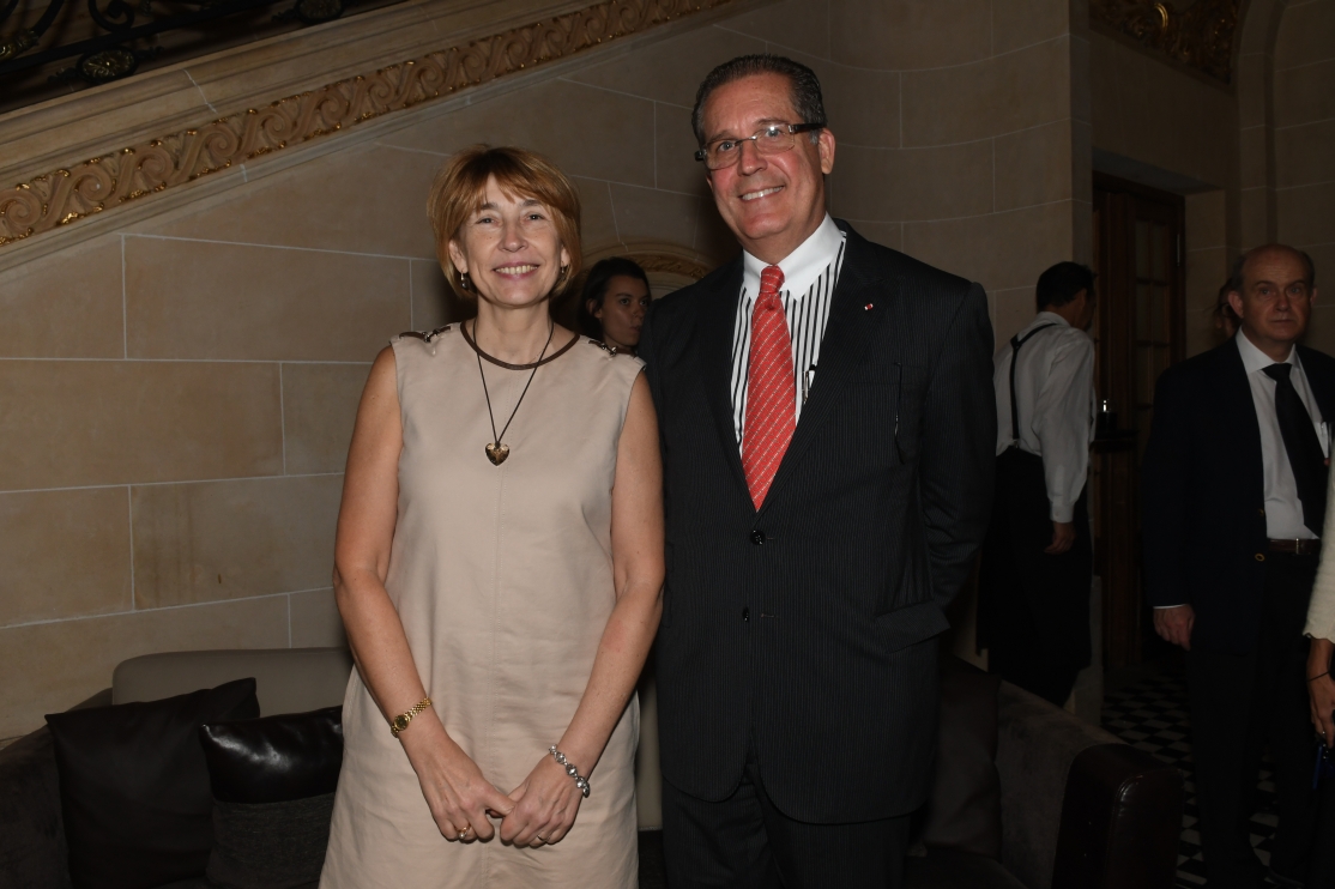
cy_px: 444
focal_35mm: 26
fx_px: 945
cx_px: 668
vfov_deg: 50.4
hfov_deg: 70.5
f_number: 10
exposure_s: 1/80
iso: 640
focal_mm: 17
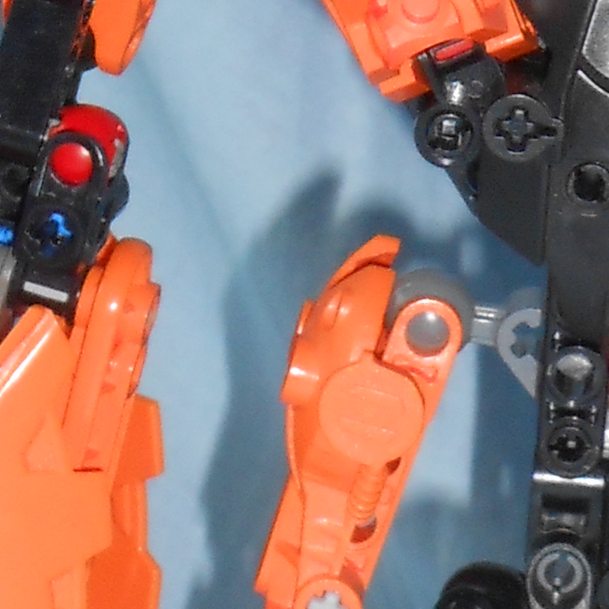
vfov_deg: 4.8
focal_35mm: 362
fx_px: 7205
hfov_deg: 4.8
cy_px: 783
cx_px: 669
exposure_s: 1/60
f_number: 6
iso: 200
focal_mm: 12.8
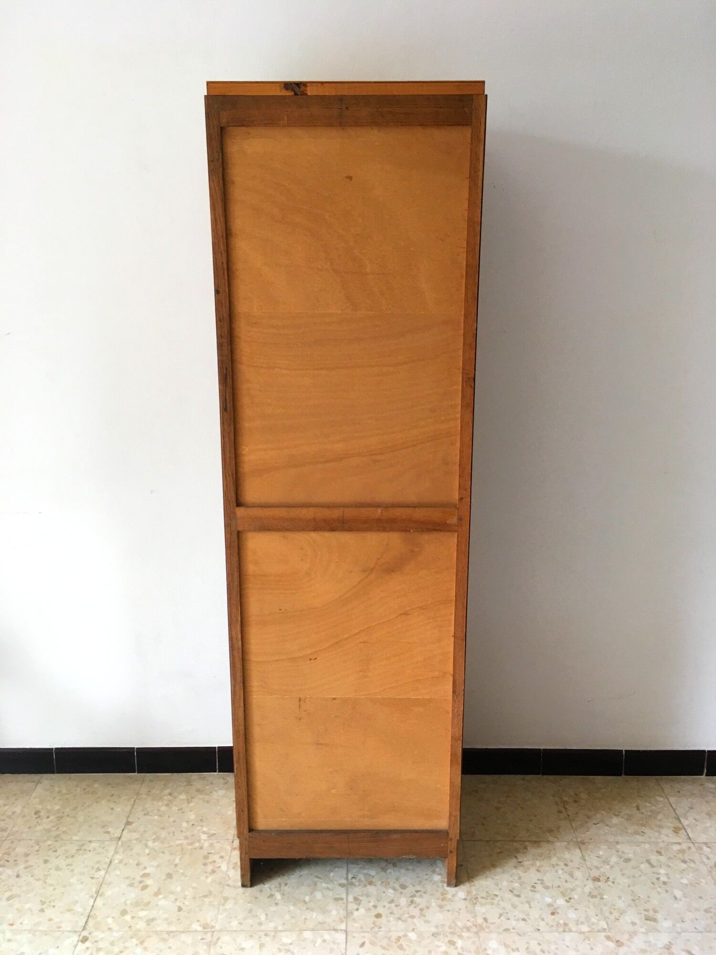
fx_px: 800
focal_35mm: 29
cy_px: 478
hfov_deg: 48.2
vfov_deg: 61.7
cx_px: 358
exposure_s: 1/33
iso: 50
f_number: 2.2
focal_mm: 4.15
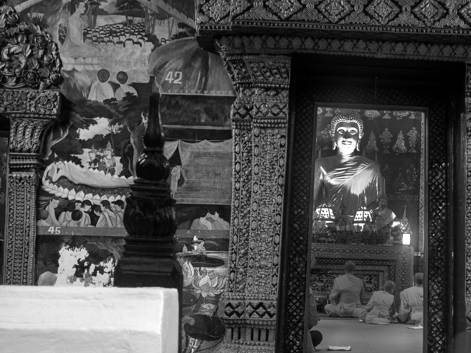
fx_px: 816
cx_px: 389
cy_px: 222
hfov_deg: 31.2
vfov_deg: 24.3
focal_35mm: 60
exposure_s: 1/15
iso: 800
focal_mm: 23
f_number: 2.2
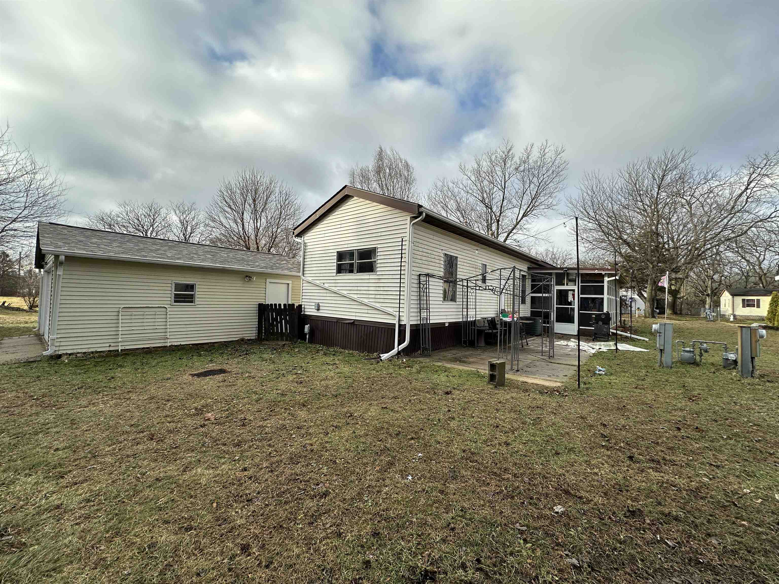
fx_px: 315
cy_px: 292
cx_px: 390
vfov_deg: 85.7
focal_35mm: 14
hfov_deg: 102.1
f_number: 2.2
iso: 40
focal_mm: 2.22
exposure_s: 1/682
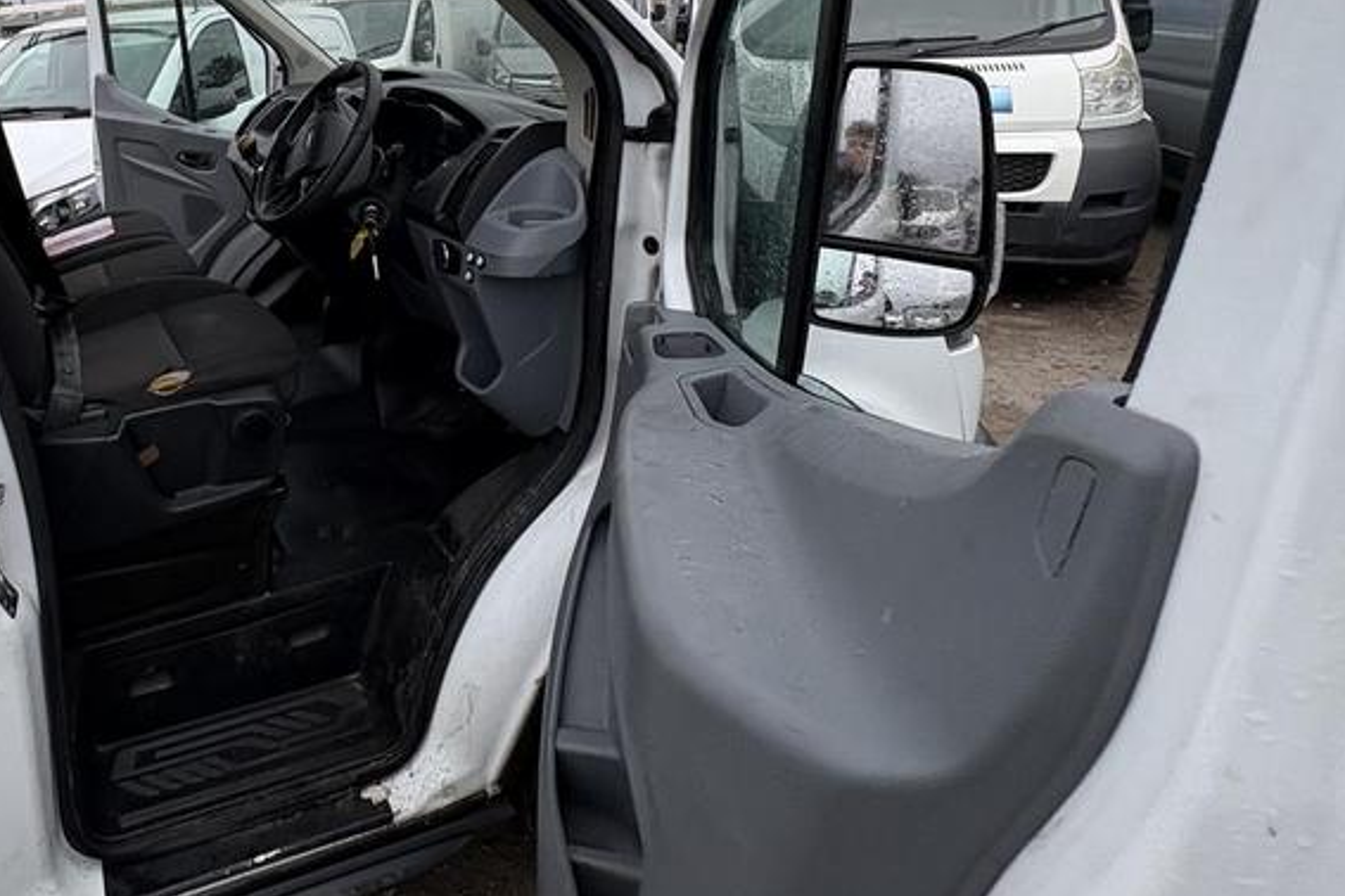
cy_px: 164
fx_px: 859
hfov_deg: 69.5
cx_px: 292
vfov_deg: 51.3
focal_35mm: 23
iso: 40
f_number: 2.2
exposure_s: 1/275
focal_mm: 2.22
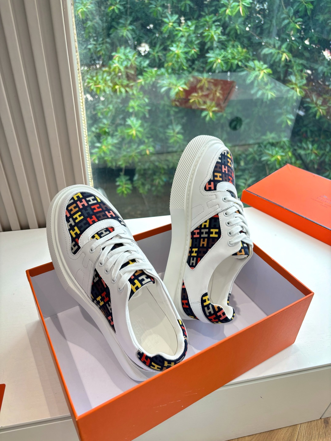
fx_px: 331
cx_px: 166
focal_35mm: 26
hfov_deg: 53.1
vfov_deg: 67.3
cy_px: 220
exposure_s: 1/313
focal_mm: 5.96
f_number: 1.6
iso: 50
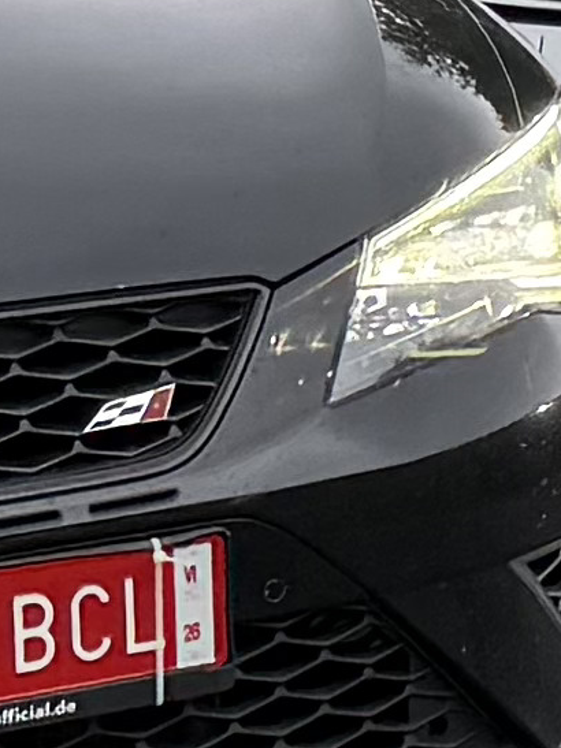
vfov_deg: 8.5
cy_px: -227
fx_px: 4950
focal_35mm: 229
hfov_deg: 6.1
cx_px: 1463
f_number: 1.78
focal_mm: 6.76
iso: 100
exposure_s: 1/198
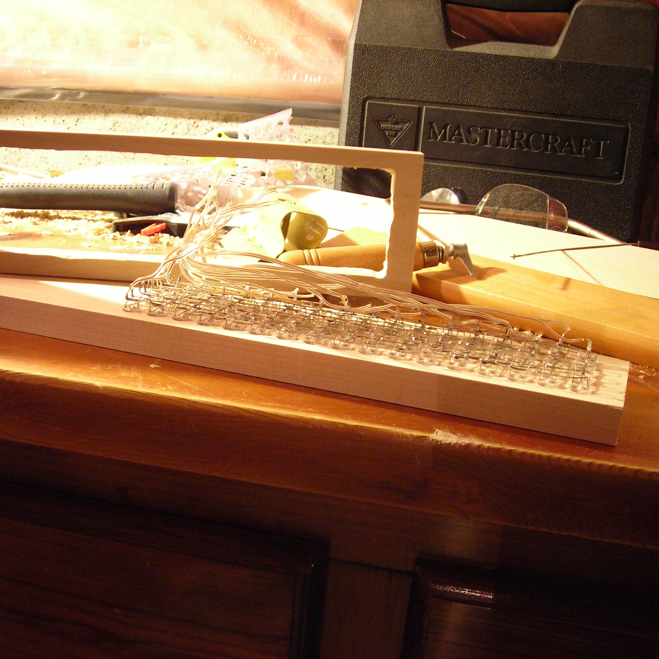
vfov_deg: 37.6
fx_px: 969
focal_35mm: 45
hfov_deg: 37.3
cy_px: 330
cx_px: 251
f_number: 3.2
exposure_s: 1
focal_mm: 6.3
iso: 200
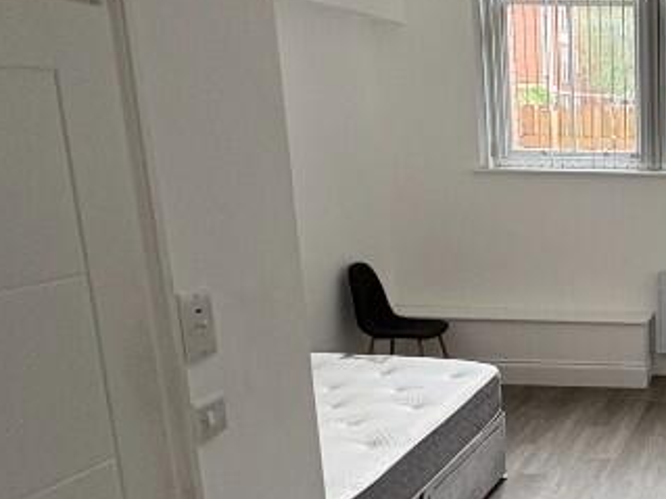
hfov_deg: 34.2
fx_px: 865
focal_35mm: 45
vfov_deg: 32.0
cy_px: 319
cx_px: 791
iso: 200
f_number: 2.2
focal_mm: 2.22
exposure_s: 1/68
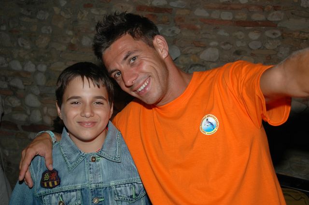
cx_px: 154
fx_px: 386
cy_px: 102
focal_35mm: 45
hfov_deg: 43.7
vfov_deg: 29.8
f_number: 4
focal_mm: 30
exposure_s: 1/60
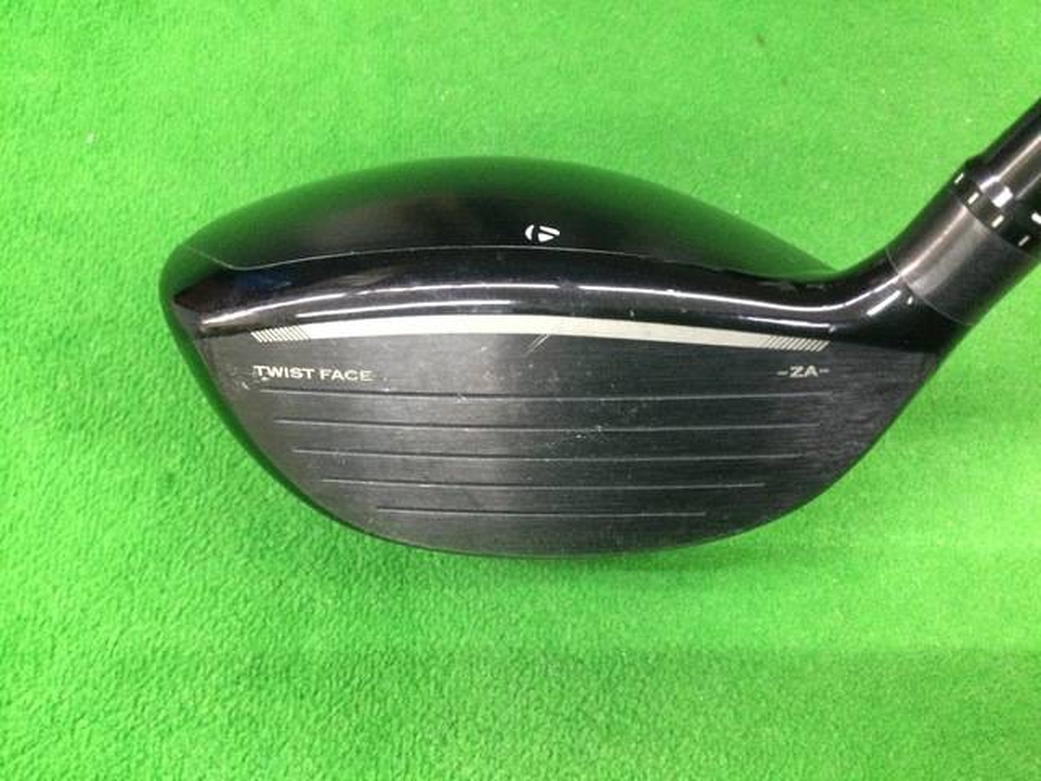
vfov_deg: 45.4
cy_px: 390
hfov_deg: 58.4
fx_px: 932
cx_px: 520
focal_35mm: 31
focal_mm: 3.3
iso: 200
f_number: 2.4
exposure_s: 1/20
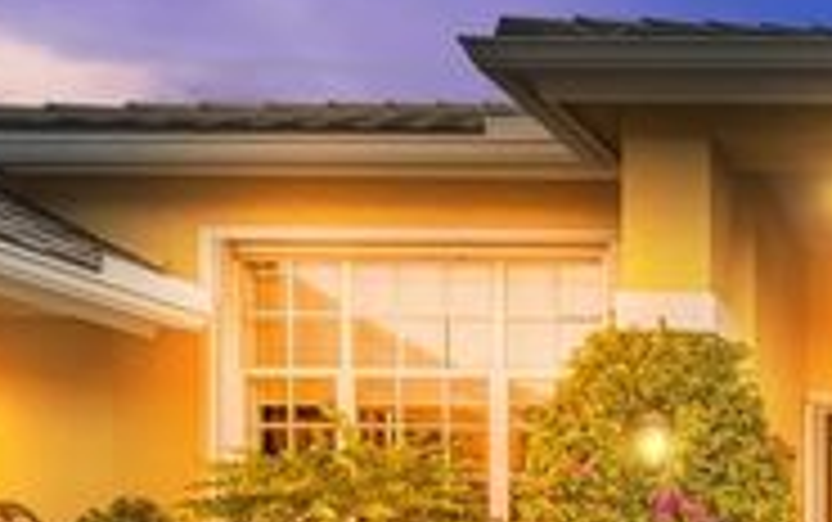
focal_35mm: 40
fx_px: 908
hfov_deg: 36.6
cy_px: 601
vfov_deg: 28.5
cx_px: 1021
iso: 200
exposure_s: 1/160
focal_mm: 7
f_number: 4.5
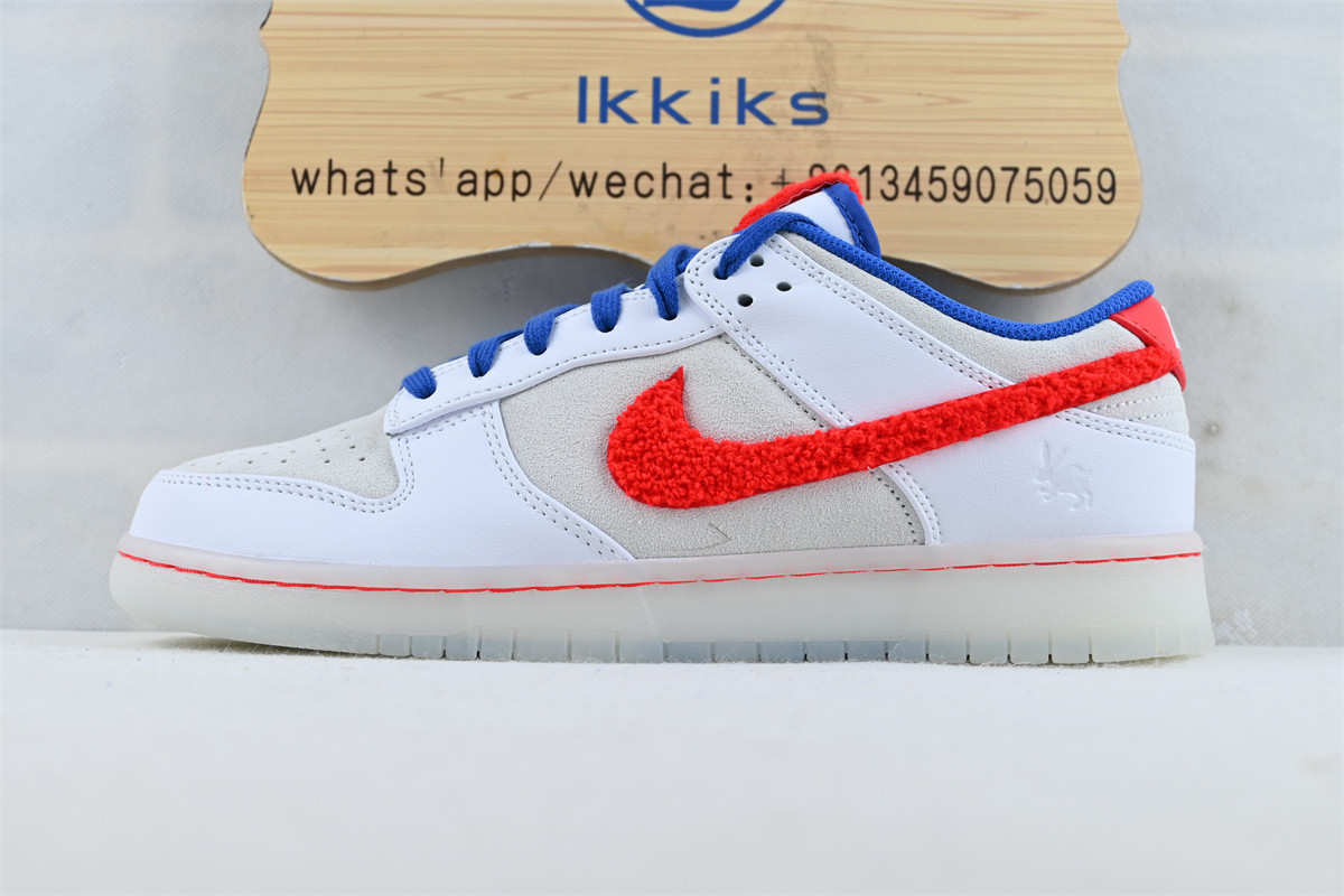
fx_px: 1904
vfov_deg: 26.5
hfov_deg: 38.9
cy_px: 448
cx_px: 672
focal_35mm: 51
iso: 100
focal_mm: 34
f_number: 5
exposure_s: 1/50
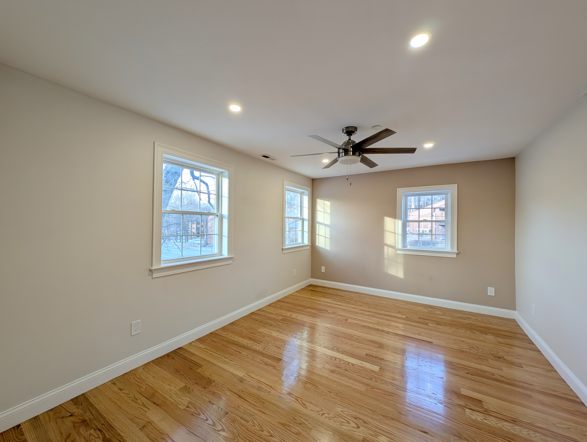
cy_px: 221
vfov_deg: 94.6
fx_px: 204
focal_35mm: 12
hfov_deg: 110.5
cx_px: 294
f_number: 1.95
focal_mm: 2.23
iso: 49
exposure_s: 1/60
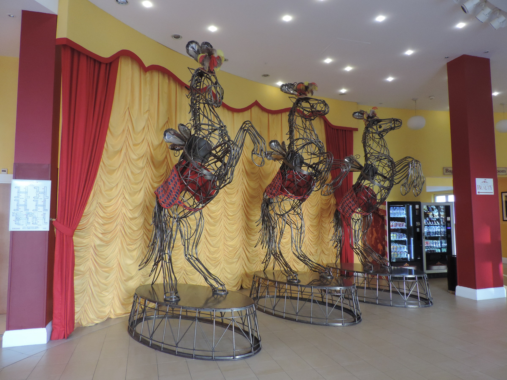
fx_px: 352
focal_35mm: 24
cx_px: 254
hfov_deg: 71.6
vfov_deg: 56.8
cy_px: 190
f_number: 3
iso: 400
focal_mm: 4.3
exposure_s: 1/30
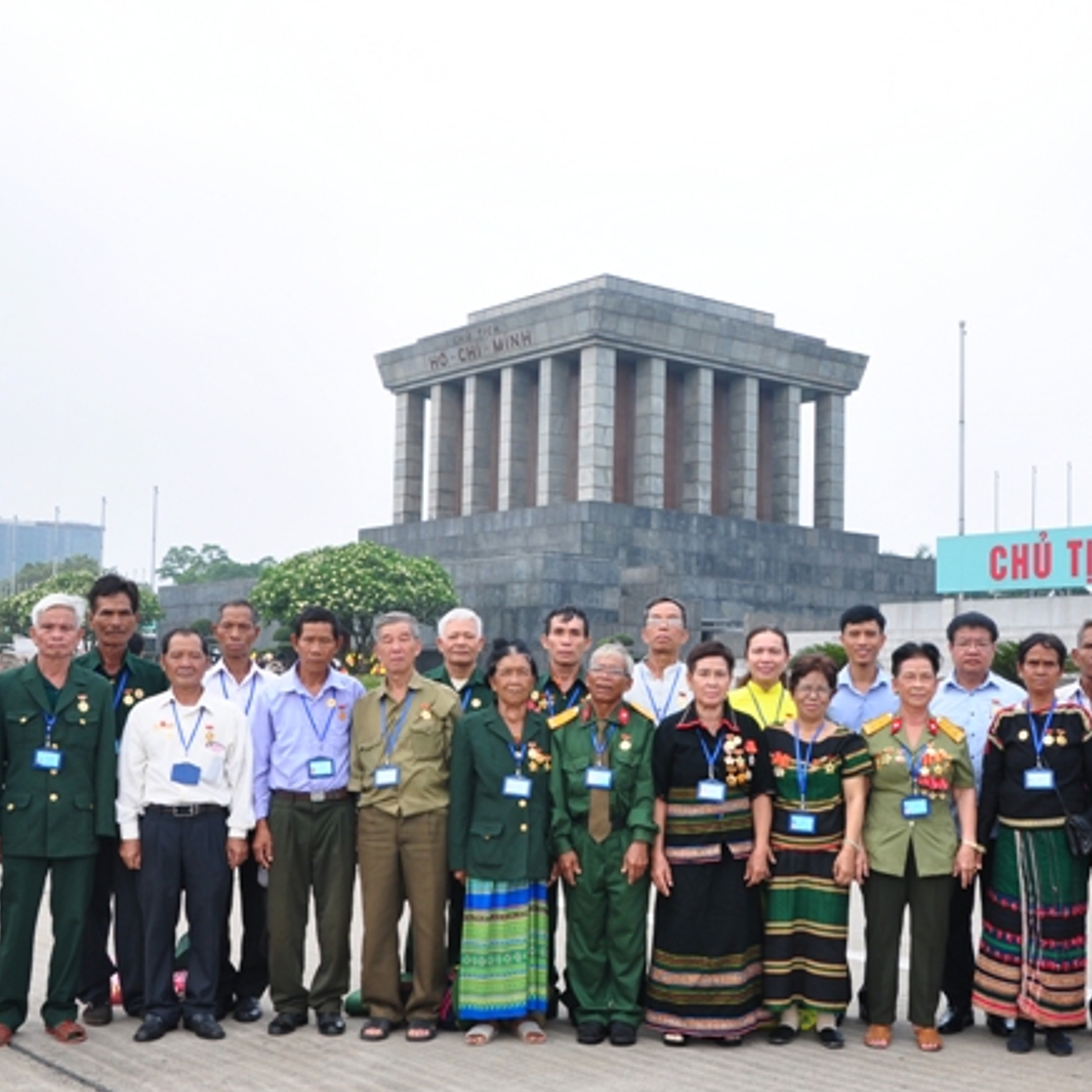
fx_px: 1570
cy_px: 584
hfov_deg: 38.2
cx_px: 632
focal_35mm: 44
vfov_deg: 38.3
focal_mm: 20
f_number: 7.1
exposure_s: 1/200
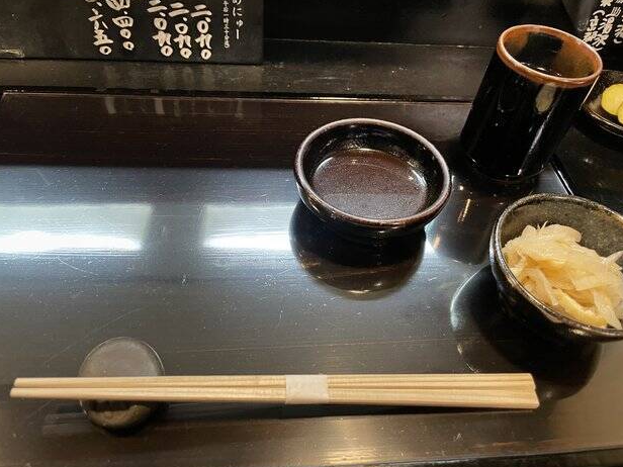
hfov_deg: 65.3
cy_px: 231
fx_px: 486
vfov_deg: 51.4
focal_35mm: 27
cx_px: 302
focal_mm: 4.2
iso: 640
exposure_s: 1/40
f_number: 1.6
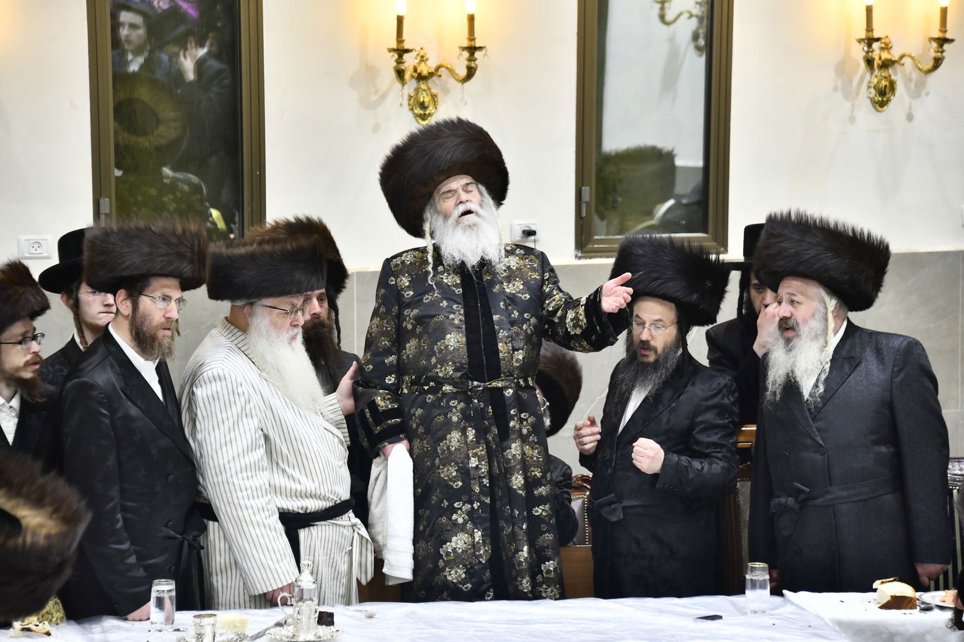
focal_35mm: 150
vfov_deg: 9.1
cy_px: 321
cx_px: 482
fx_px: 4016
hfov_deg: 13.7
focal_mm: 150
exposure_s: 1/250
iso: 1250
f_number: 5.6
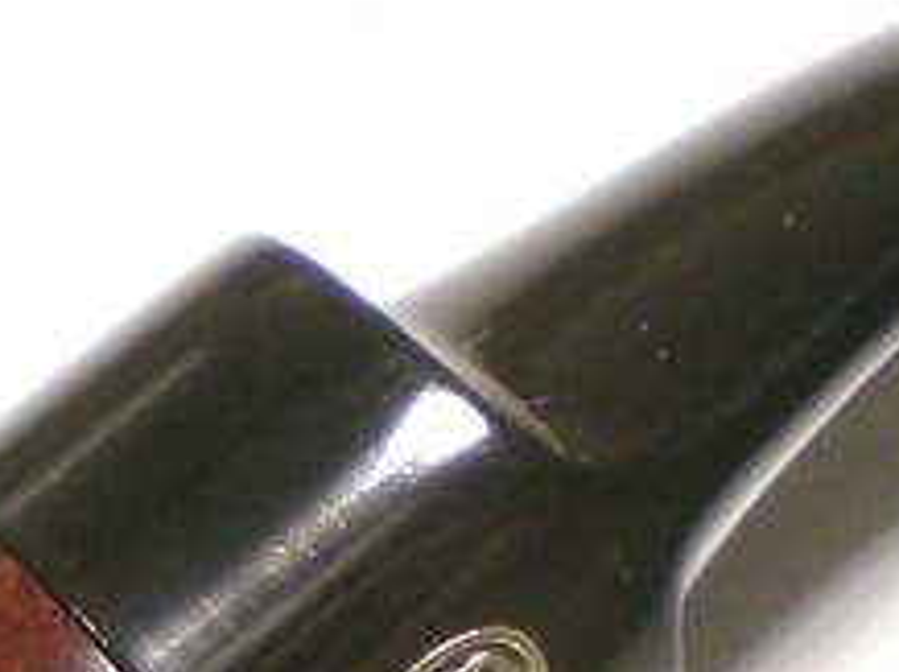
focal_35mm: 186
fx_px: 4825
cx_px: -221
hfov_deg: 10.4
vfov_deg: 7.8
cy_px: 1121
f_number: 3.1
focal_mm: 6.3
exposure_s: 1/100
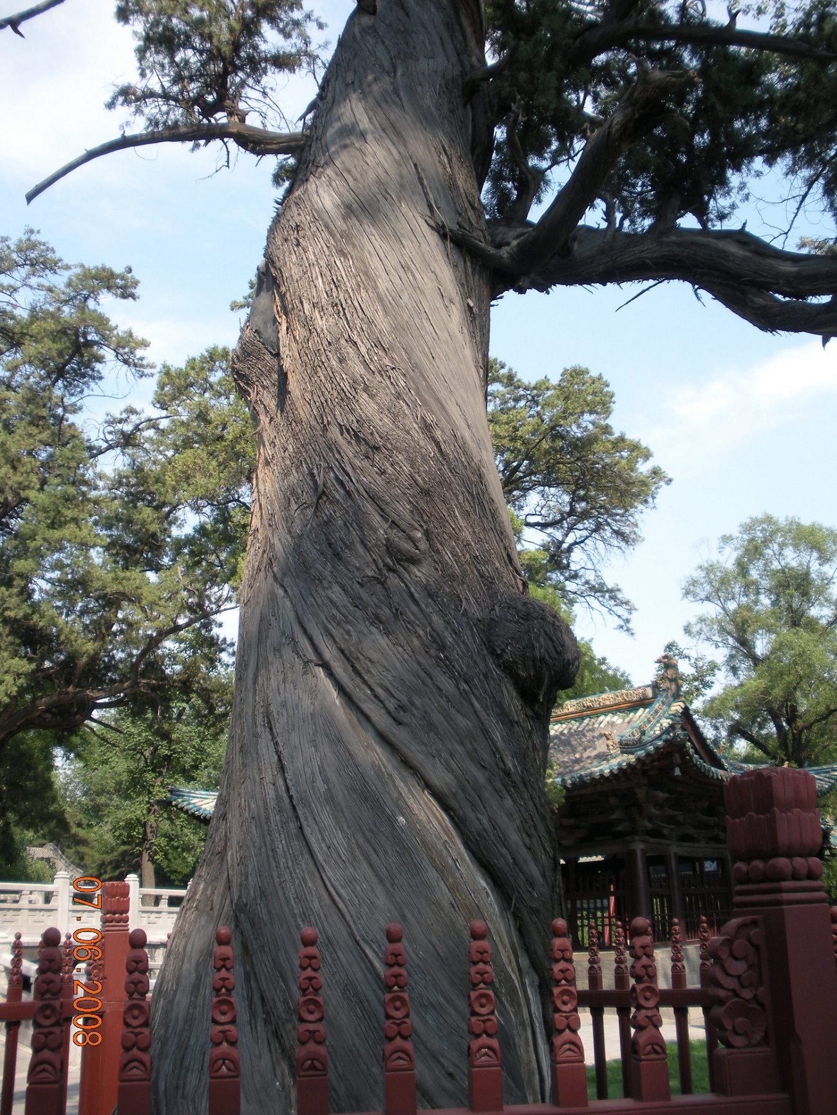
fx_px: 1160
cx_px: 418
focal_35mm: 36
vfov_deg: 51.3
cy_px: 558
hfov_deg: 39.7
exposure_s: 1/310
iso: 64
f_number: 3.5
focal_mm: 6.3
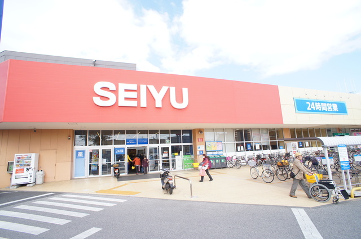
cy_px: 120
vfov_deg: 53.0
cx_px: 180
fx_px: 240
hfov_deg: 73.8
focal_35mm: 24
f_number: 7.1
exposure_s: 1/200
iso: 200
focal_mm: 16
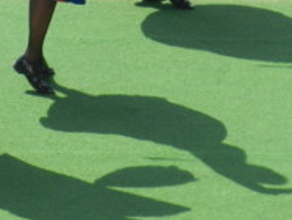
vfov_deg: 2.2
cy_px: -176
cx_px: -78
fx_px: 5772
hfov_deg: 2.9
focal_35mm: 683
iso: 160
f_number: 5.3
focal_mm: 28.4
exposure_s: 1/400
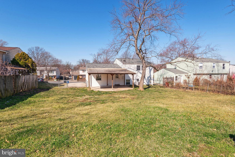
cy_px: 78
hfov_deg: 96.7
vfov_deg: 73.7
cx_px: 118
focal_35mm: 16
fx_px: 104
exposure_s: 1/500
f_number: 8
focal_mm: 16
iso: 200
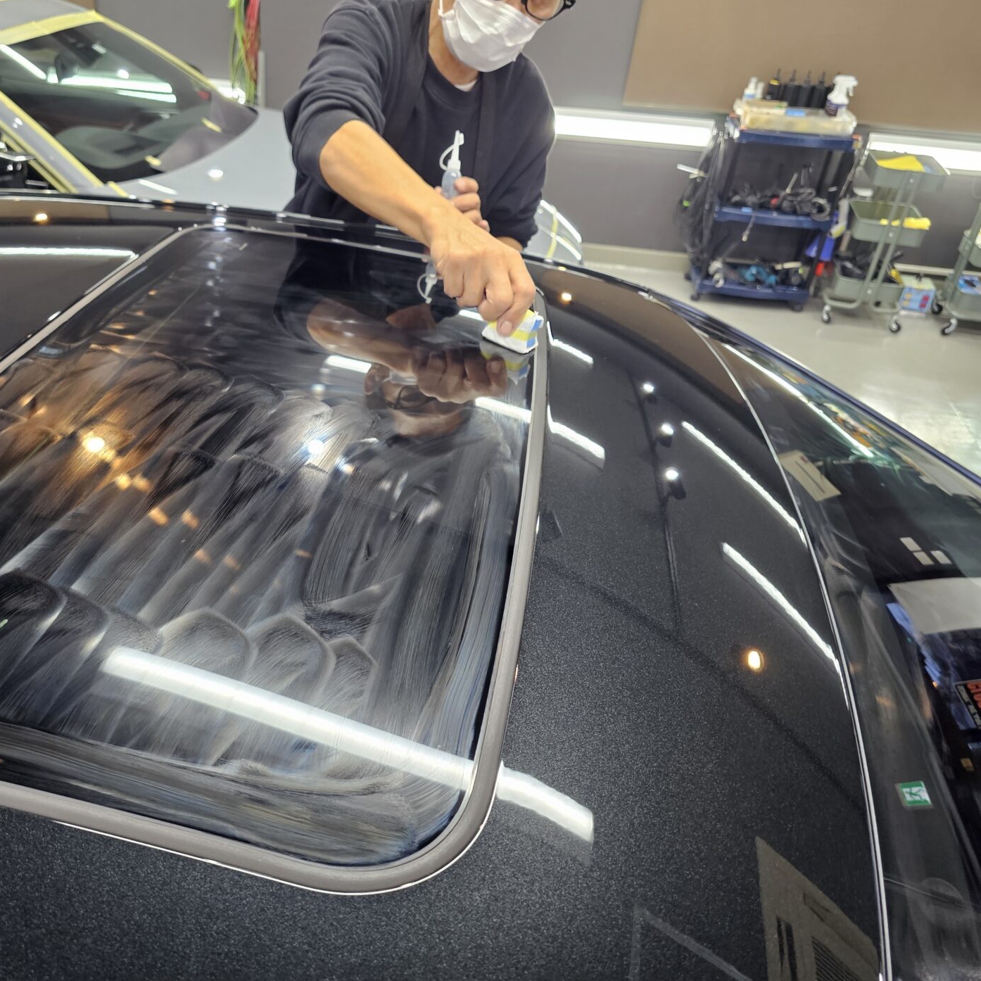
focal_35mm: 28
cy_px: 475
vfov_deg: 57.3
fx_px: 898
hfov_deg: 55.8
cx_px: 306
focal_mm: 6.3
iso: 200
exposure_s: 1/100
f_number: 1.7
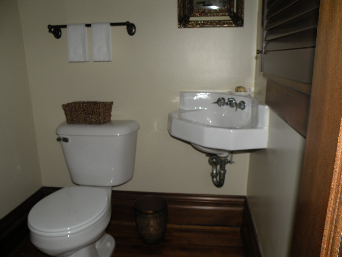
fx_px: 267
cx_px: 171
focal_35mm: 27
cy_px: 128
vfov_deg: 51.4
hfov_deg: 65.3
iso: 64
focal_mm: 4.7
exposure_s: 1/60
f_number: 2.8
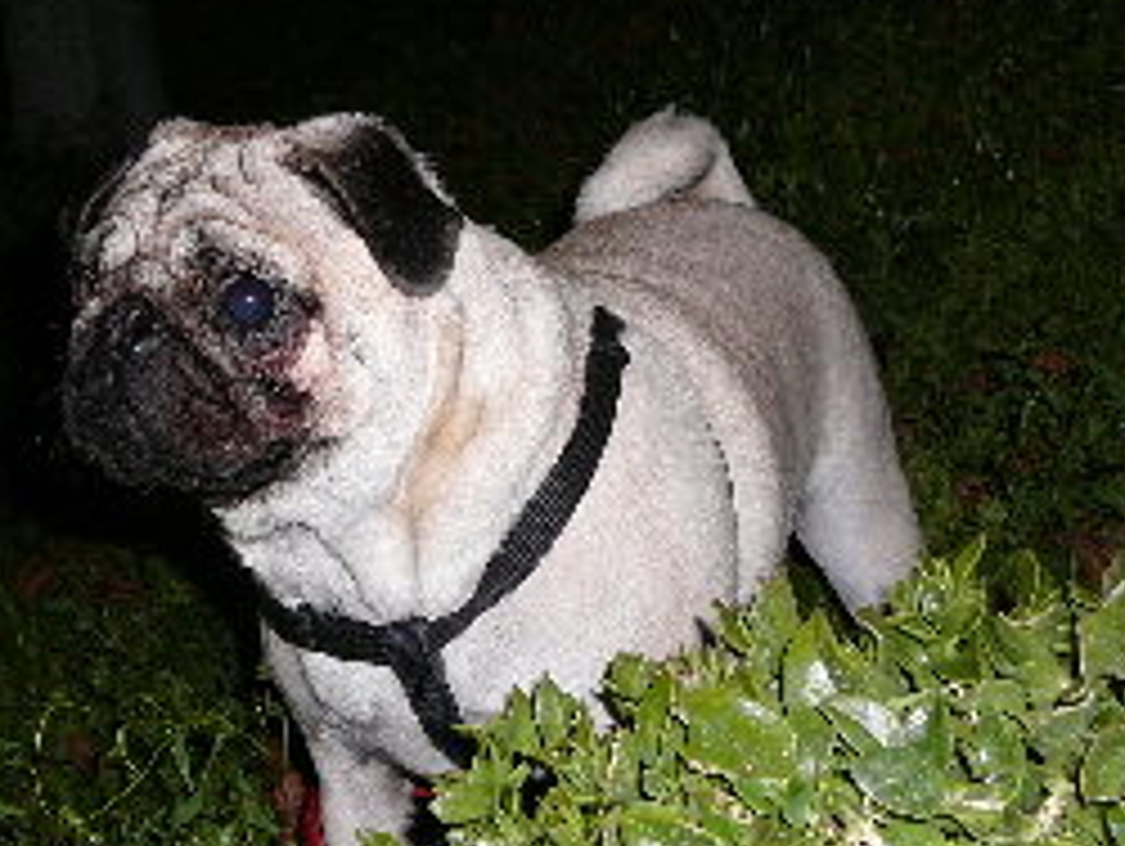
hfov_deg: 34.0
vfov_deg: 26.0
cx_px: 378
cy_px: 572
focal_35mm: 56
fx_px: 1822
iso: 100
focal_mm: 5.2
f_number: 2.8
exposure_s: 1/30
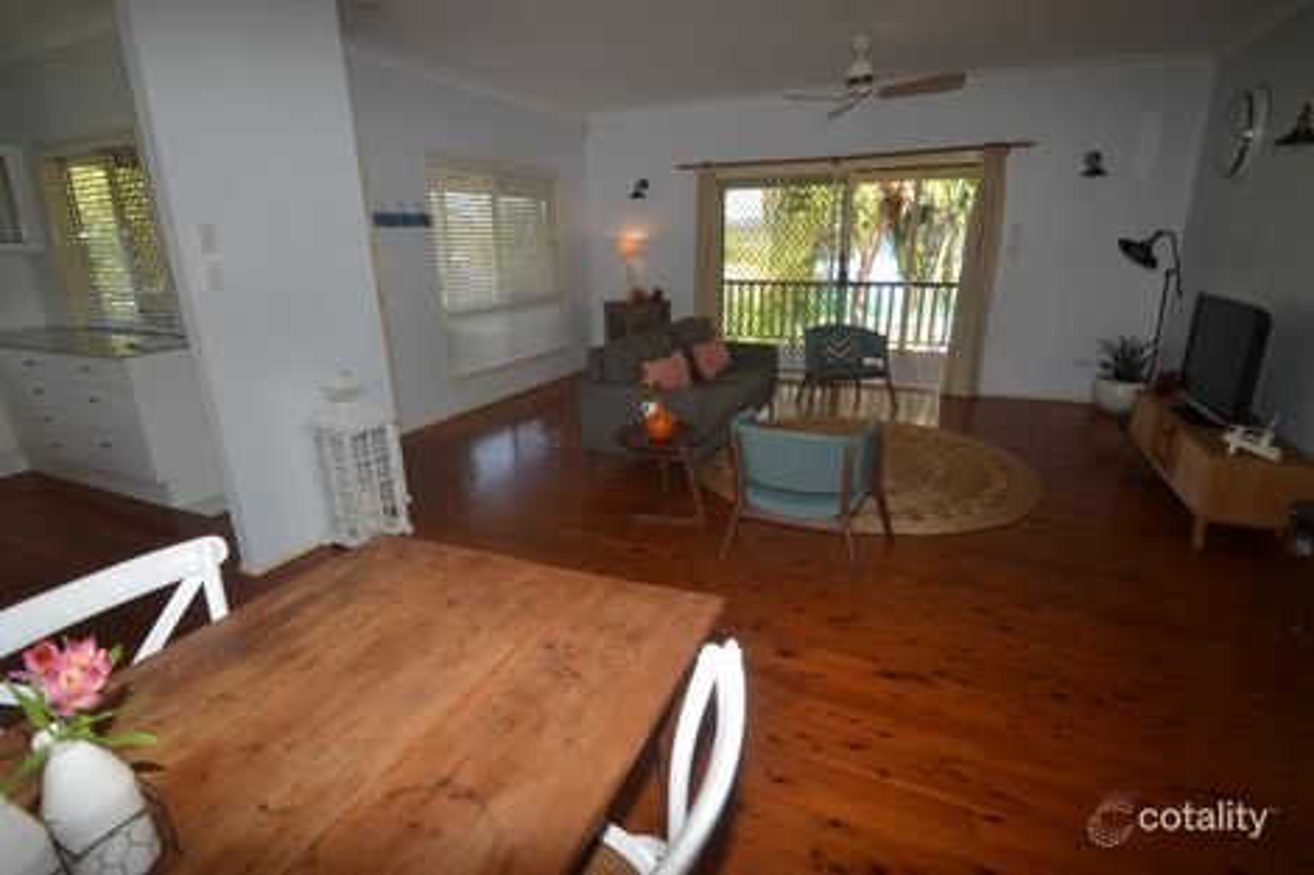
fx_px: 602
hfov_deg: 95.0
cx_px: 657
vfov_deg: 72.0
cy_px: 438
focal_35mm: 16
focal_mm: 11
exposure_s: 1/200
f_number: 3.5
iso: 100
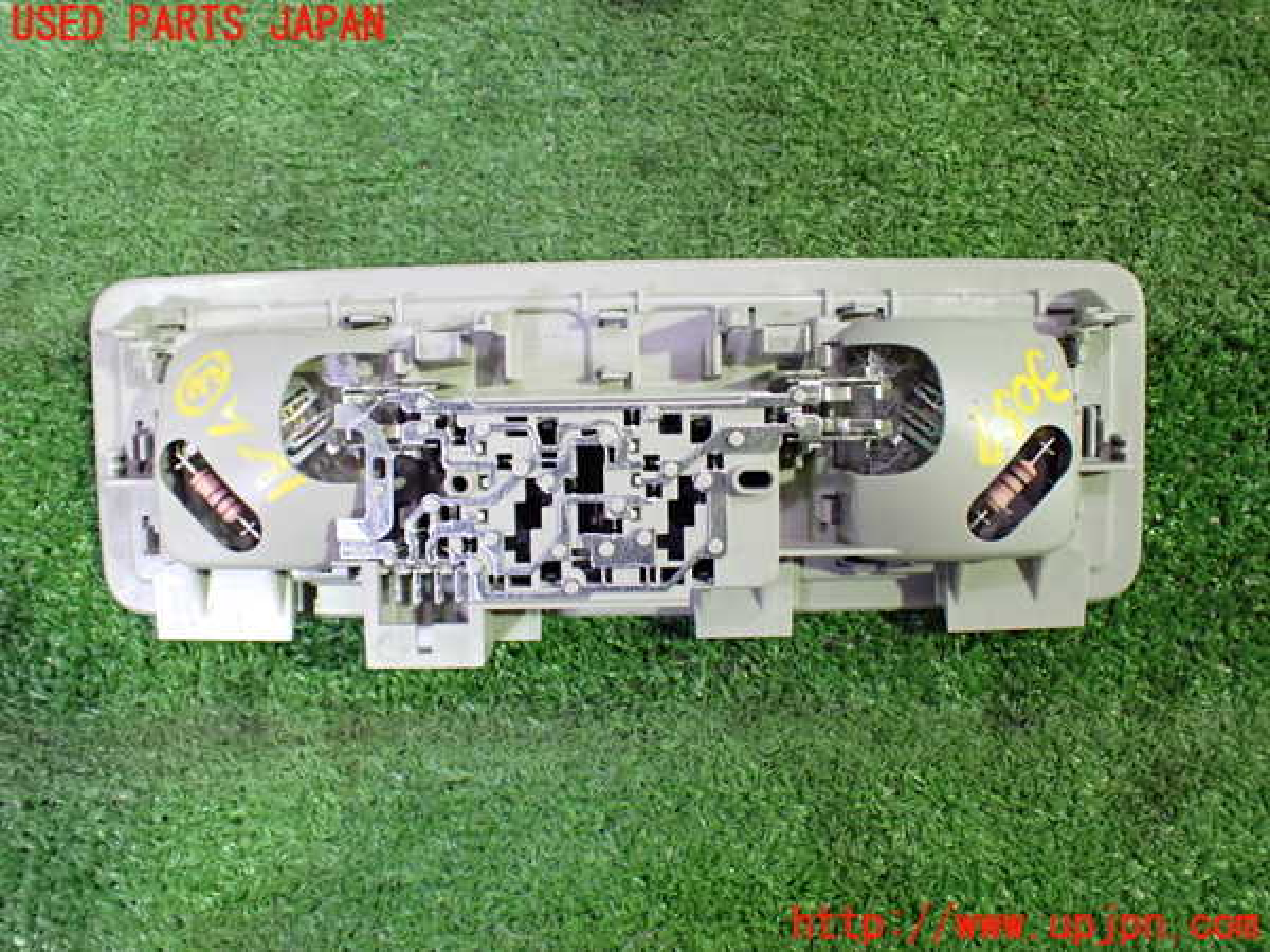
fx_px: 1101
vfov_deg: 46.8
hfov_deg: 60.0
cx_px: 635
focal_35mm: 30
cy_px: 476
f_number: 2.3
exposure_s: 1/50
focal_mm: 5.4
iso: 800
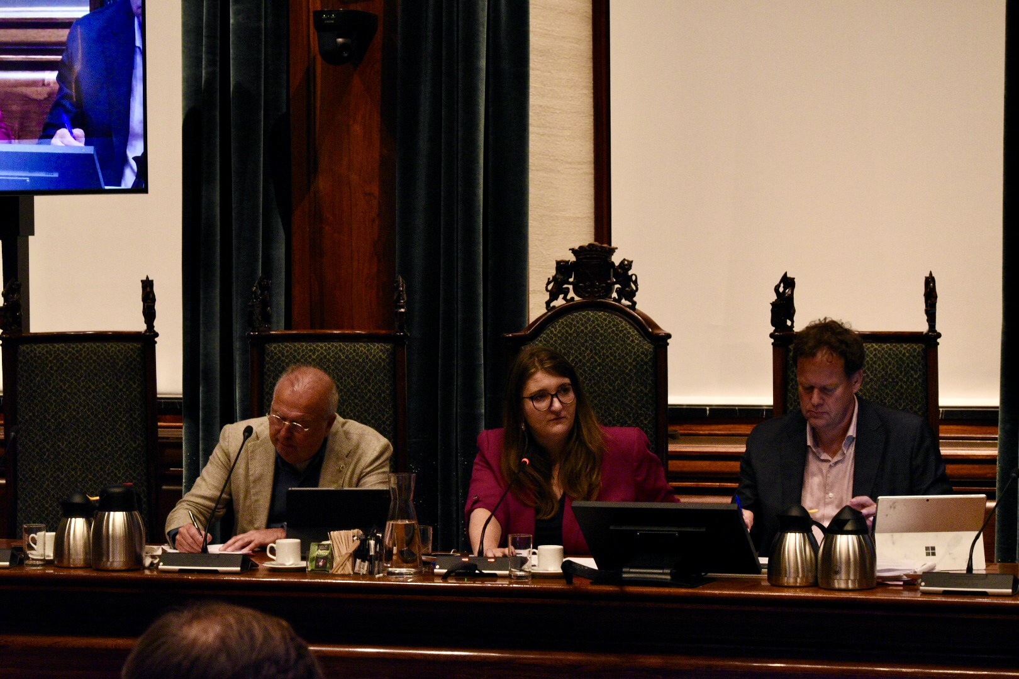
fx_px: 2547
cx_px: 510
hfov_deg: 22.6
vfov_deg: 15.2
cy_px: 340
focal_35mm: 90
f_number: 8
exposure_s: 1/60
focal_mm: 60
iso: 3600
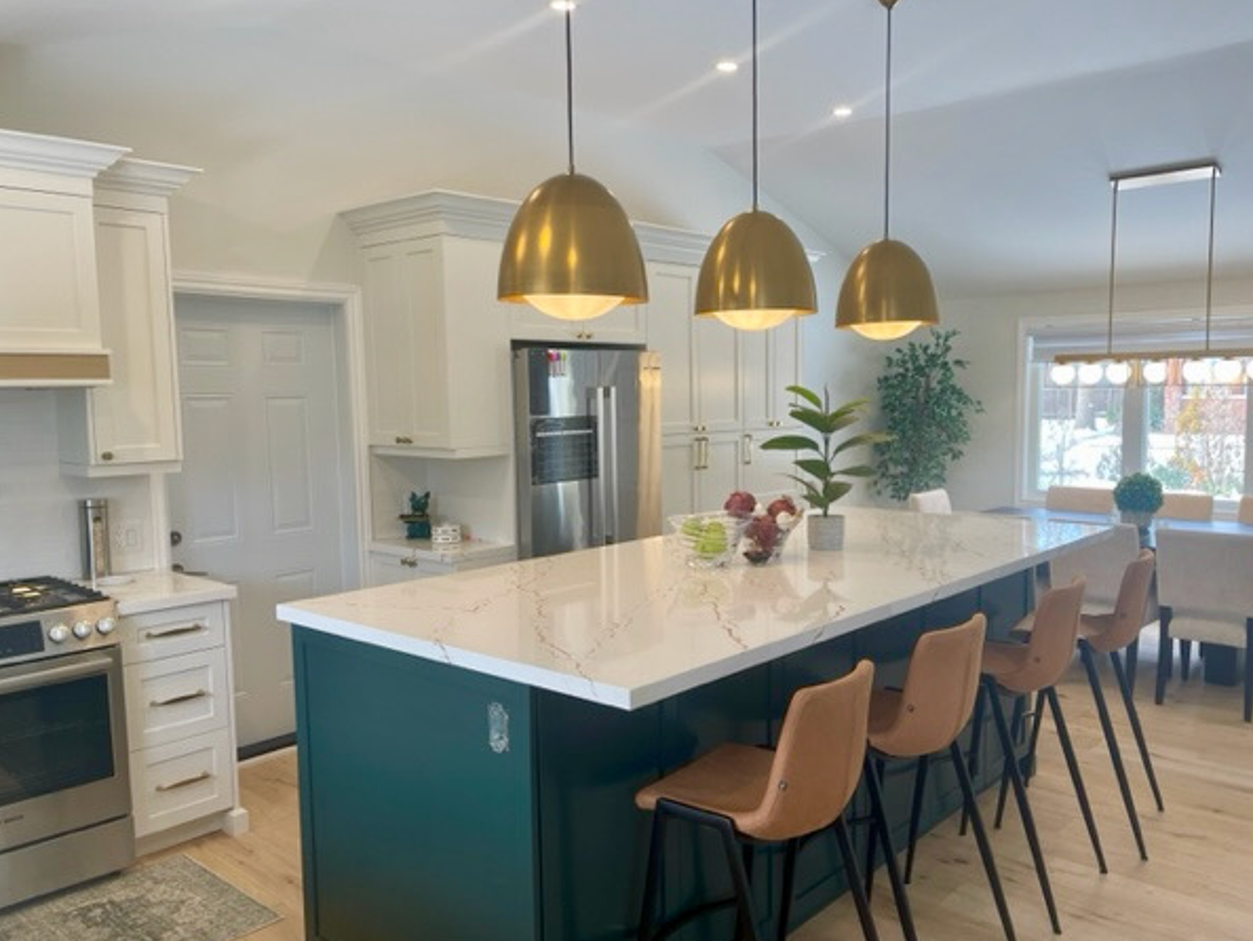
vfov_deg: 49.8
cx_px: 667
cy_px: 483
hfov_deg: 63.4
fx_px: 1014
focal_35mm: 28
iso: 64
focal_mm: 5.1
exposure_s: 1/120
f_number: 1.6
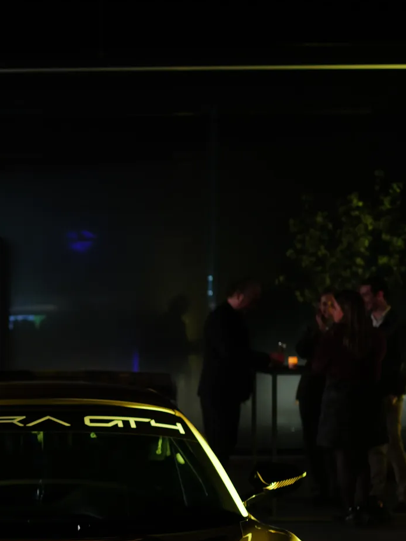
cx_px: 40
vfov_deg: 25.7
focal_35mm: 75
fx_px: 1172
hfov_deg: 19.3
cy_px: 401
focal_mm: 28
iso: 400
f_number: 1.7
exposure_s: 1/15
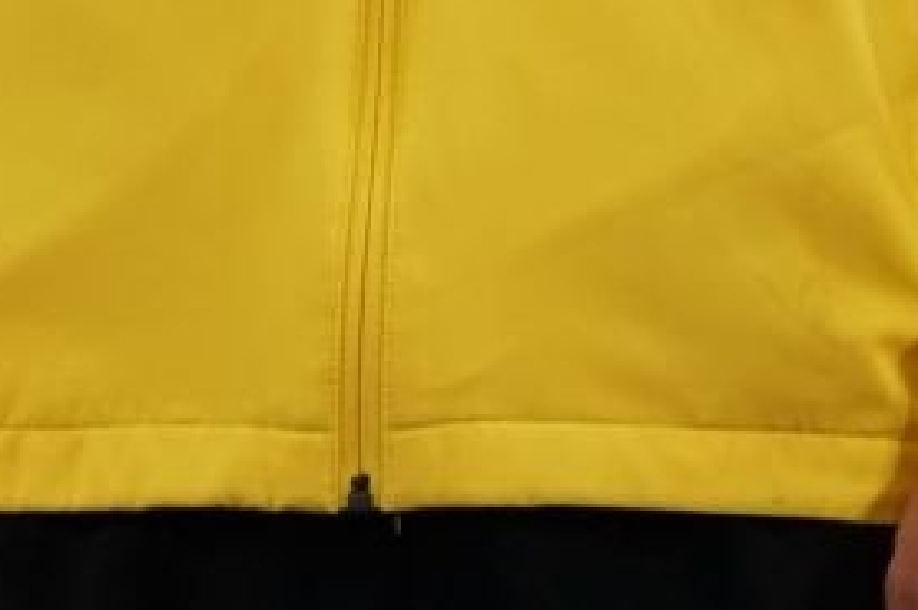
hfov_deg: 1.5
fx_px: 35479
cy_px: -779
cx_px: 1554
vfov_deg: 1.0
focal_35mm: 1393
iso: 500
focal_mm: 143
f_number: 2.8
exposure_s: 1/500
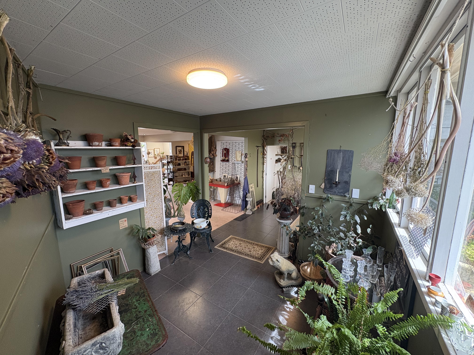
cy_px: 178
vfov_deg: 85.7
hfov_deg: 102.1
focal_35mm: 14
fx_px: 192
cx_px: 237
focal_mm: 2.22
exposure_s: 1/50
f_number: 2.2
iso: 125
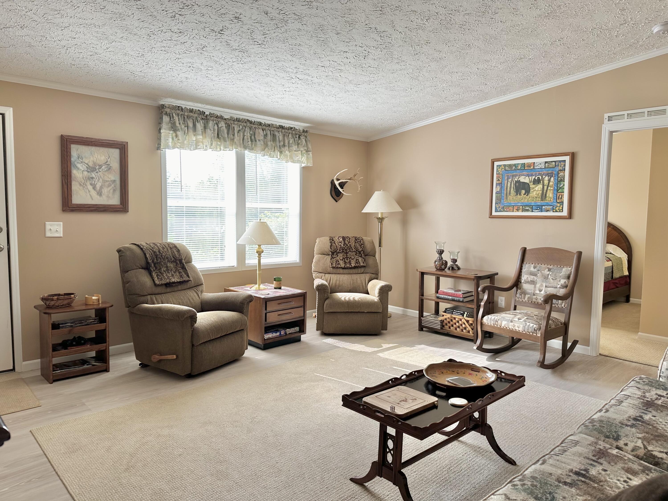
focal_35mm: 24
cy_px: 250
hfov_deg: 71.6
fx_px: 463
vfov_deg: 56.8
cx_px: 334
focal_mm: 6.86
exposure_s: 1/146
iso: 64
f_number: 1.78
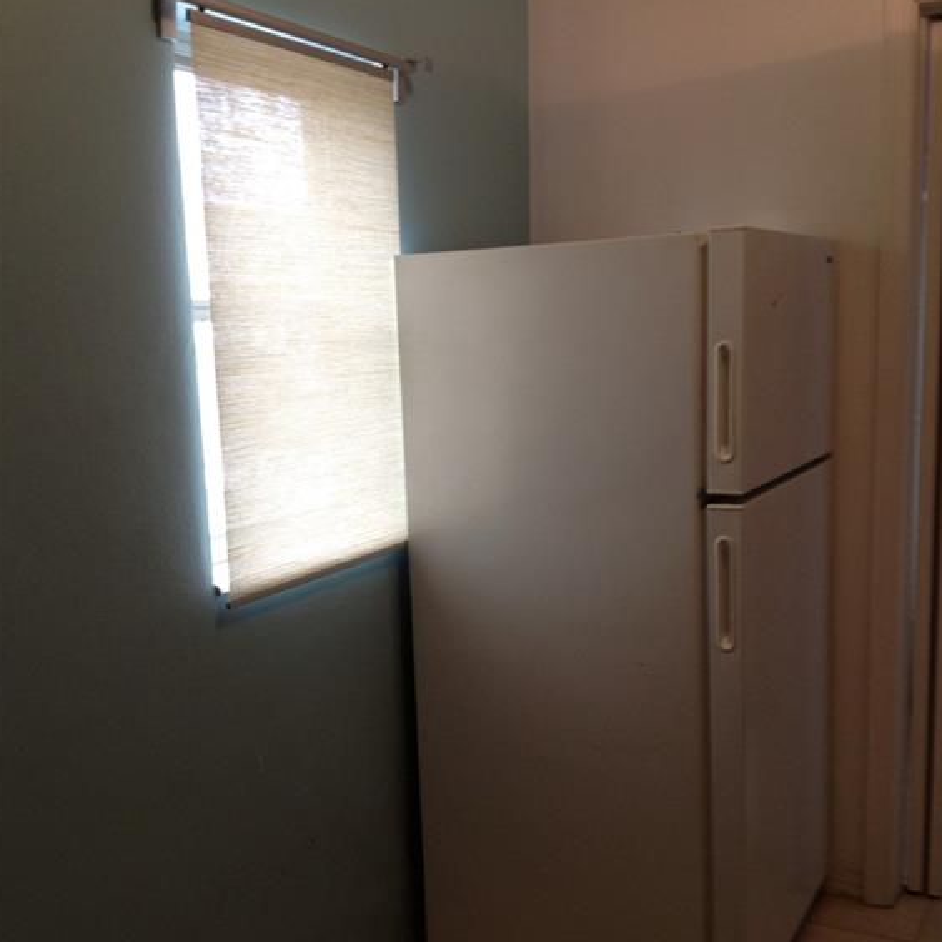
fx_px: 1293
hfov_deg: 40.0
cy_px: 543
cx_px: 468
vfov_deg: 39.9
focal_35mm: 42
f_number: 2.4
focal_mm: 4.28
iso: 64
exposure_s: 1/20
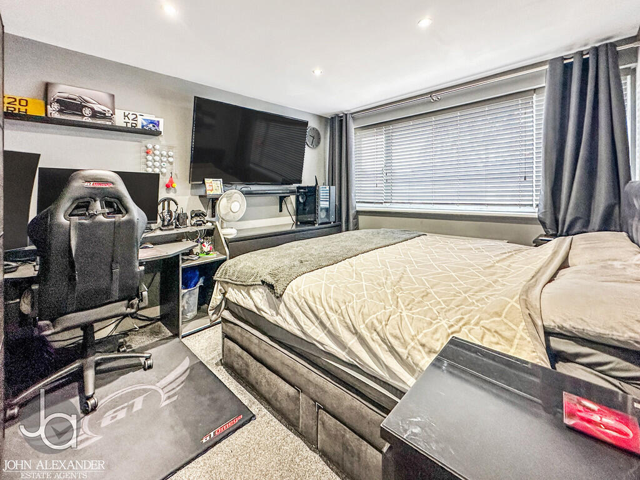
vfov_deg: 85.7
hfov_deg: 102.1
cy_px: 240
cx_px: 320
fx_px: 259
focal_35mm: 14
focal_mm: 2.22
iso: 400
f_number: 2.2
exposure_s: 1/50
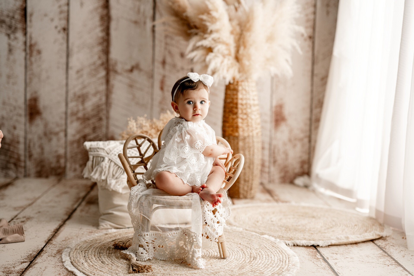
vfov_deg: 27.0
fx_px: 575
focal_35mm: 50
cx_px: 207
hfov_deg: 39.6
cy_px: 138
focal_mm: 50
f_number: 1.8
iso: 125
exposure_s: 1/200
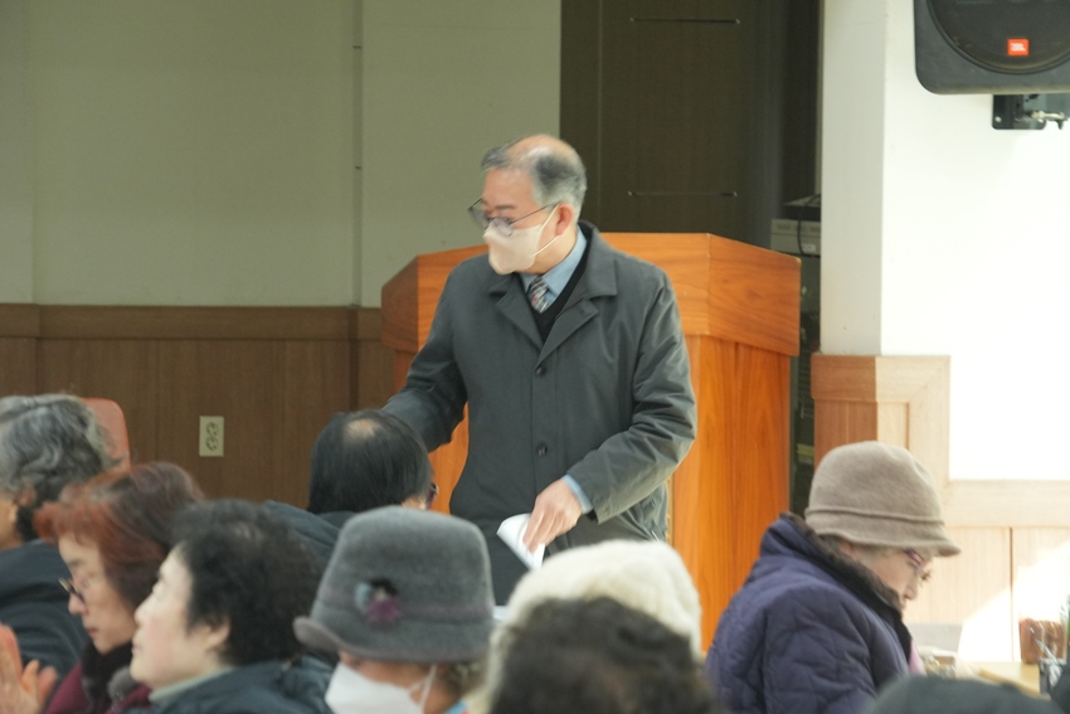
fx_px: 5128
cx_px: 535
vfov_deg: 8.0
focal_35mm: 172
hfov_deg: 11.9
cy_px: 357
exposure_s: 1/50
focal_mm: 115
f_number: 7.1
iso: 1600
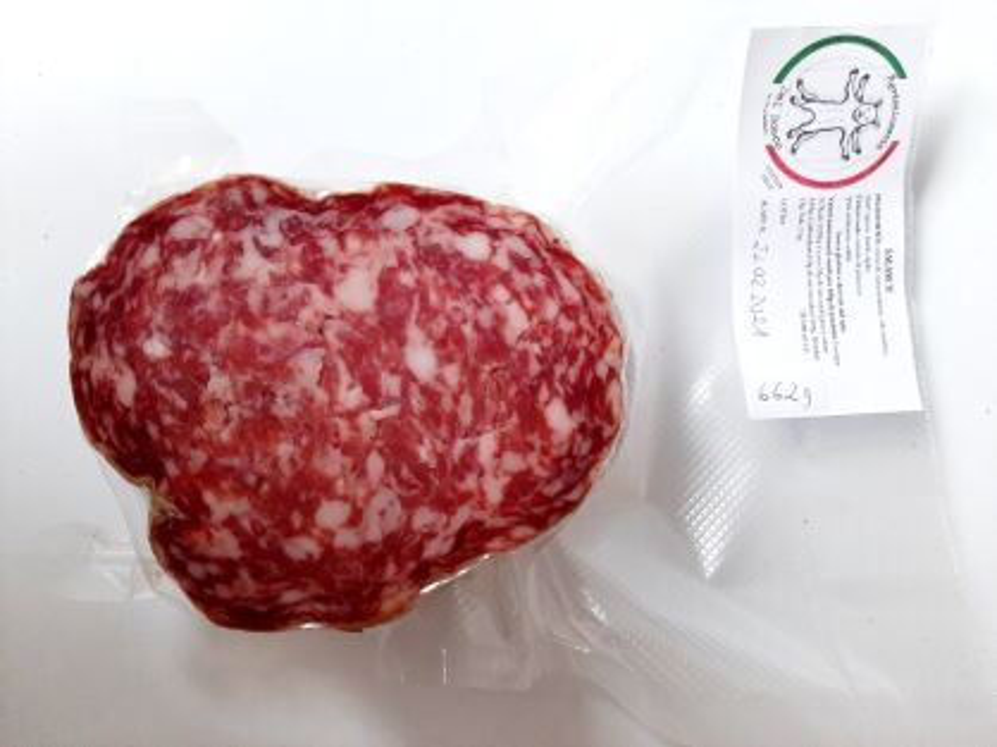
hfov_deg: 67.3
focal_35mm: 26
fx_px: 748
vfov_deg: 53.0
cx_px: 498
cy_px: 374
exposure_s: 1/50
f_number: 1.7
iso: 250
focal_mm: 3.93
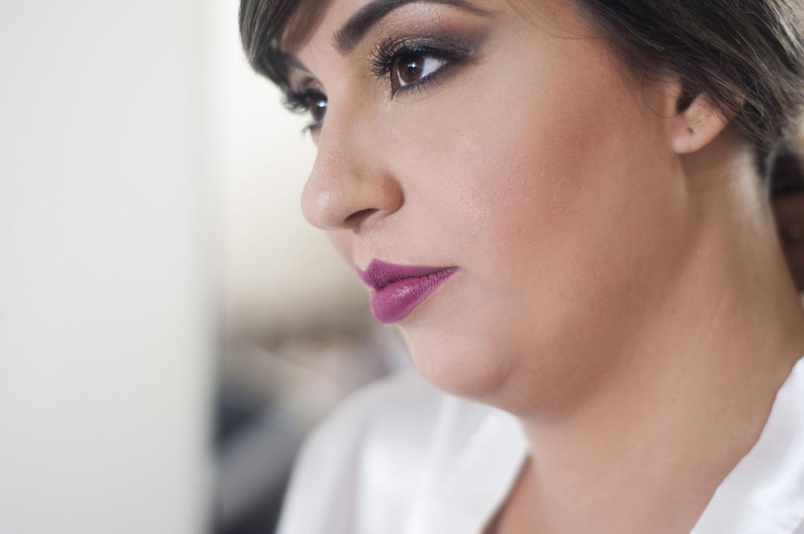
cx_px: 402
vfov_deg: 18.1
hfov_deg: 27.0
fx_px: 1673
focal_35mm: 75
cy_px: 267
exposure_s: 1/25
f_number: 1.8
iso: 200
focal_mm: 50
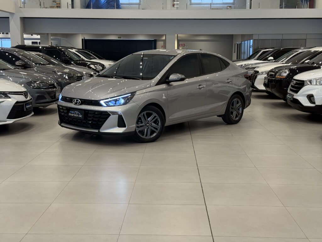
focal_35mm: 48
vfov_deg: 30.3
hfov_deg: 39.7
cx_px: 161
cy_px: 121
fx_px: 446
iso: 125
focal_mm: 6.76
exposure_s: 1/60
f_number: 1.78
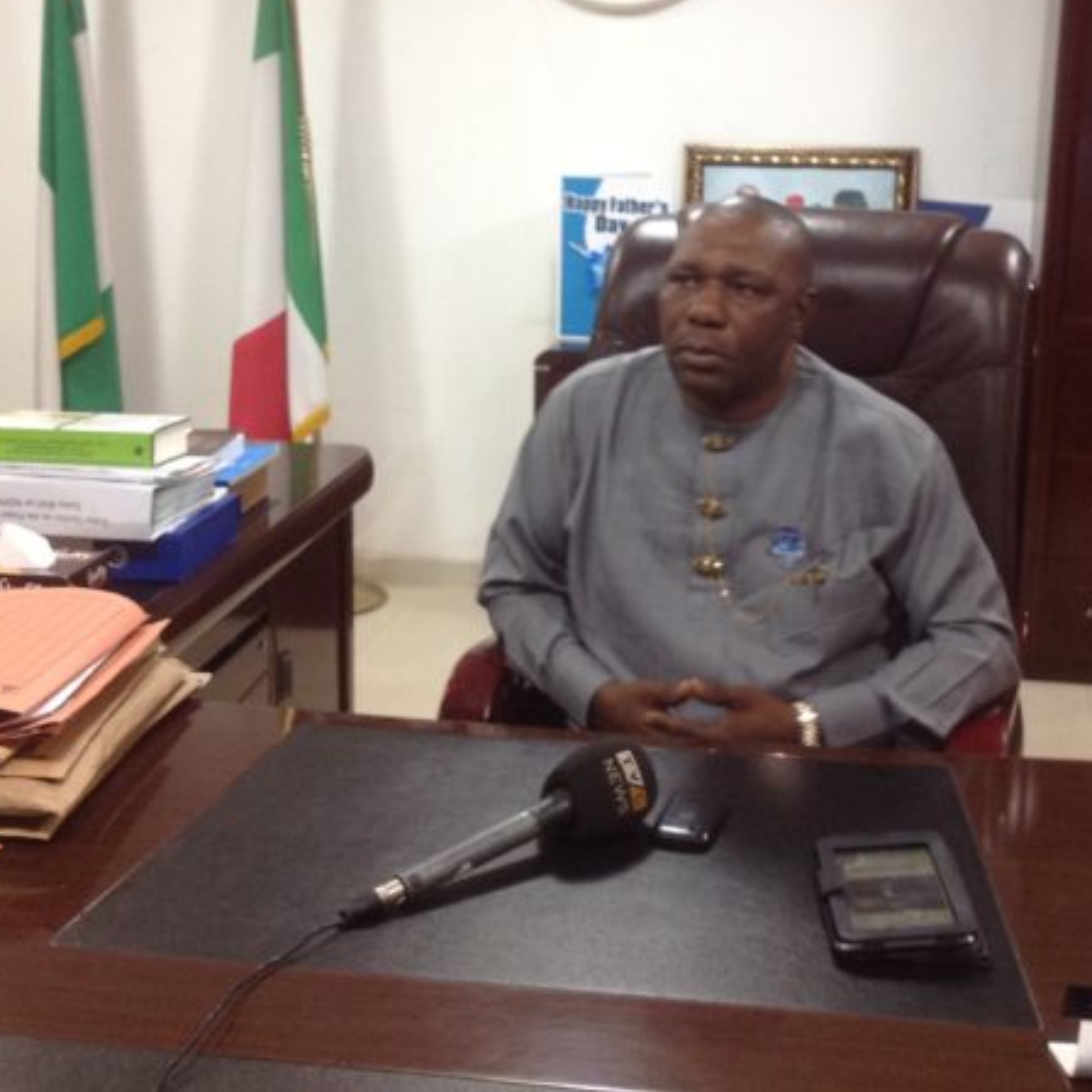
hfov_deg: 32.1
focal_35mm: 53
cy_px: 395
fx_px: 1892
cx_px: 665
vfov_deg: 32.0
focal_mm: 4.28
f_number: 2.4
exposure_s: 1/15
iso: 160
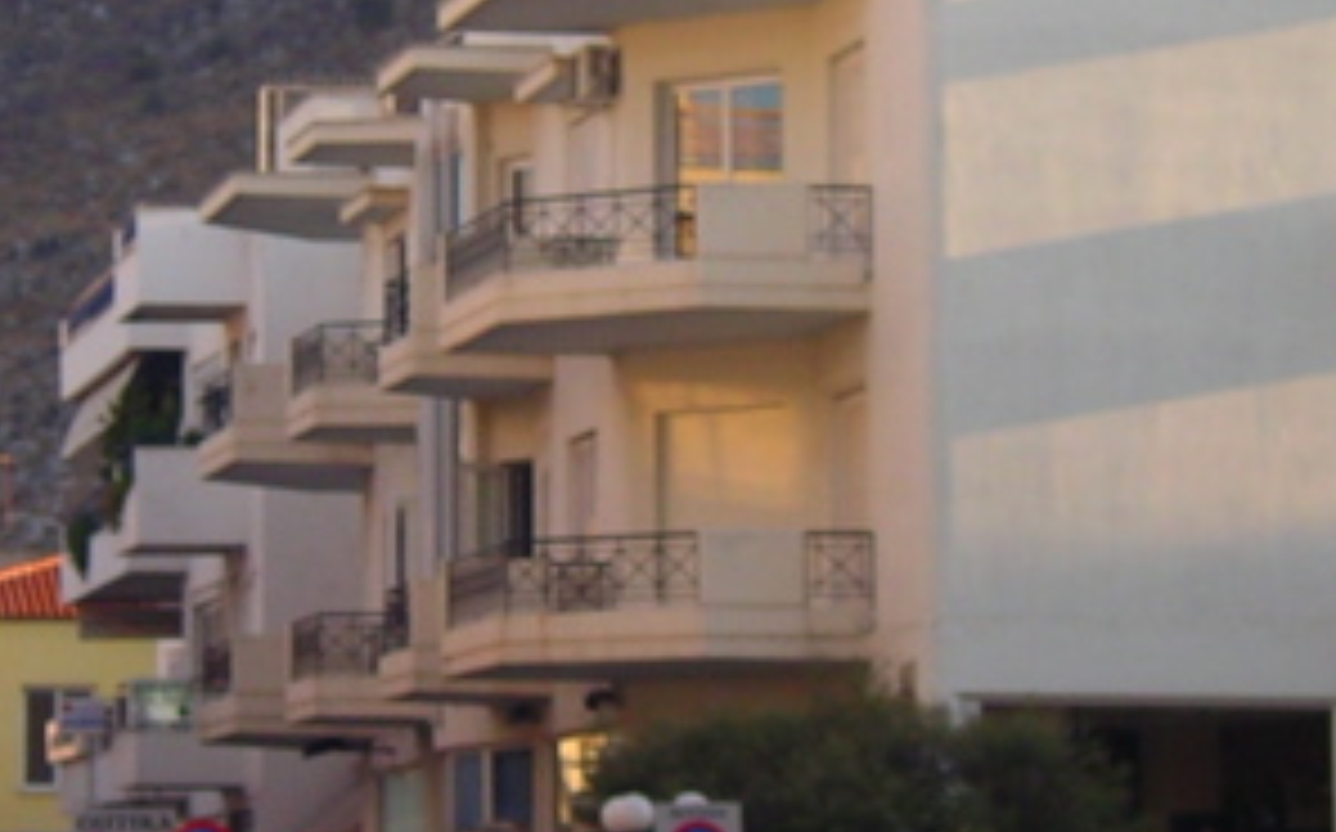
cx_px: 463
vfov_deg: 7.3
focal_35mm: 180
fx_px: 6548
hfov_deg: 11.6
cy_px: 409
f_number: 3.4
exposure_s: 1/200
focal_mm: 9.8
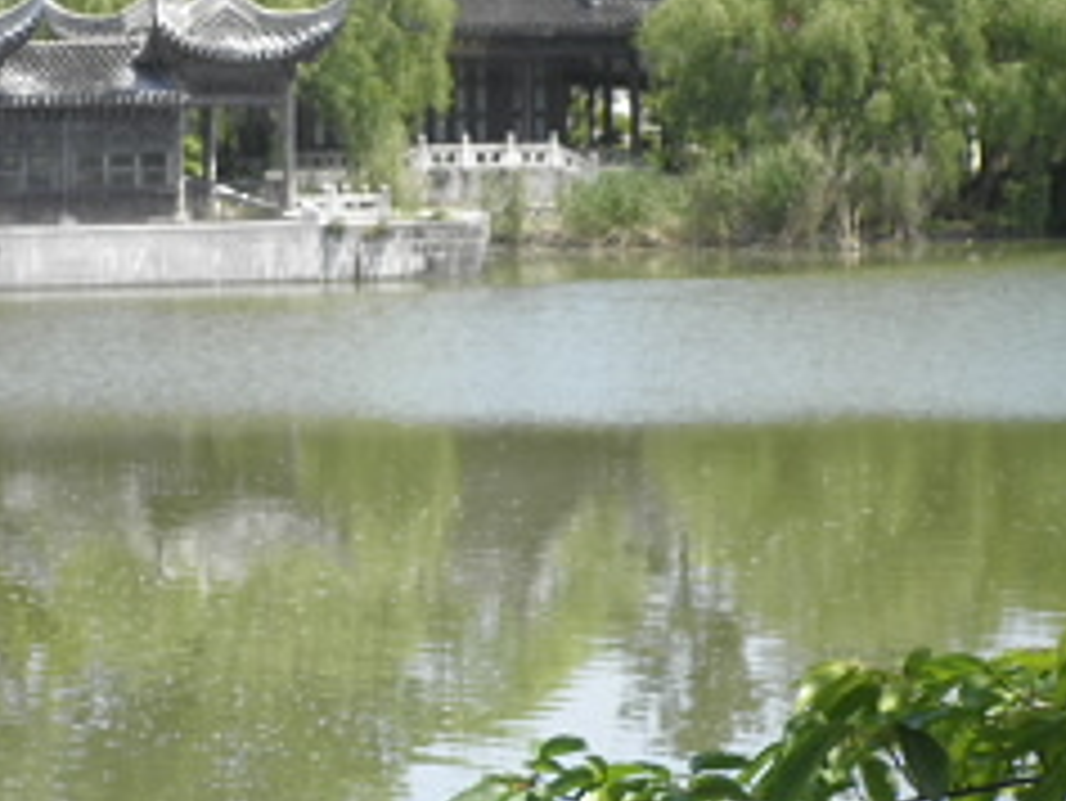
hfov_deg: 10.8
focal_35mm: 182
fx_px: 5608
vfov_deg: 8.2
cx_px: 211
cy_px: 198
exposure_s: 1/125
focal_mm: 19.6
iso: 64
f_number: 5.9
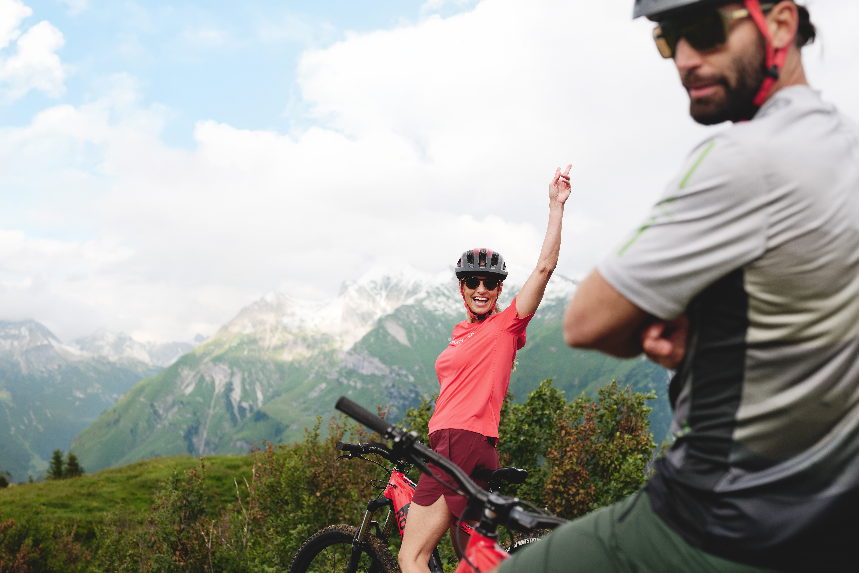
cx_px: 430
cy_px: 286
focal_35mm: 50
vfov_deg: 27.0
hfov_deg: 39.6
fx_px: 1193
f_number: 4
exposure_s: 1/1250
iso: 200
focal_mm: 50
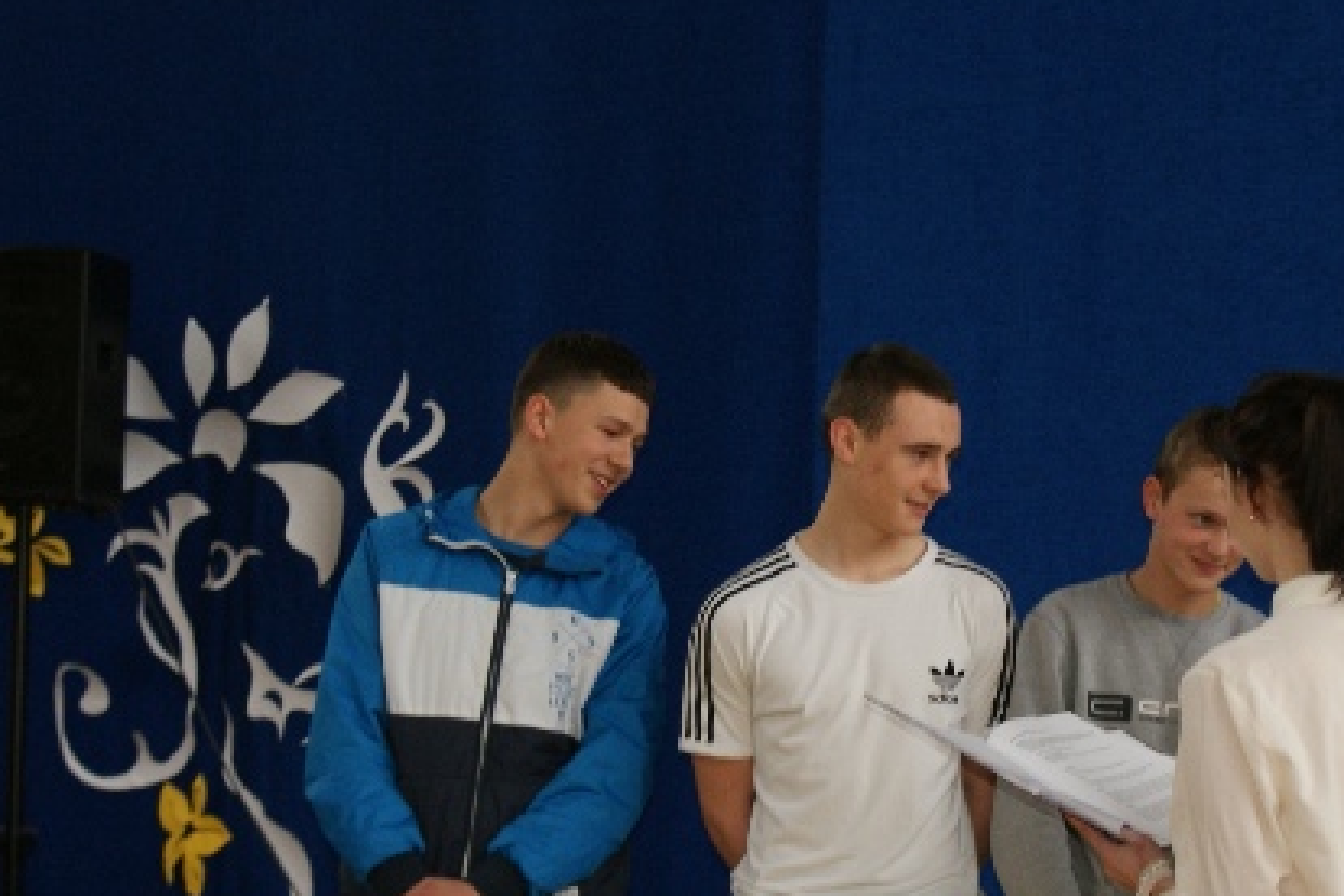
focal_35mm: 116
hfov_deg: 17.6
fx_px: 4330
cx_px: 883
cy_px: 502
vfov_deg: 11.8
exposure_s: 1/80
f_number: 5.6
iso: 400
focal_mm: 50
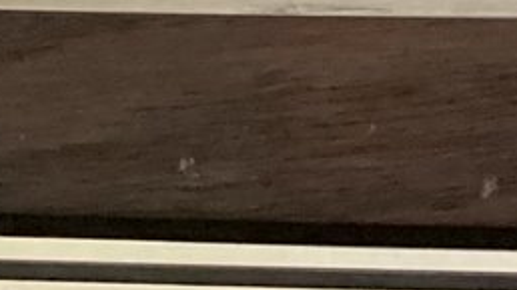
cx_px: 909
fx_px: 2714
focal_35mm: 198
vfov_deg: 5.4
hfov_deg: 10.3
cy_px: -835
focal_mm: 3.3
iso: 640
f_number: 2.4
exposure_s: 1/30
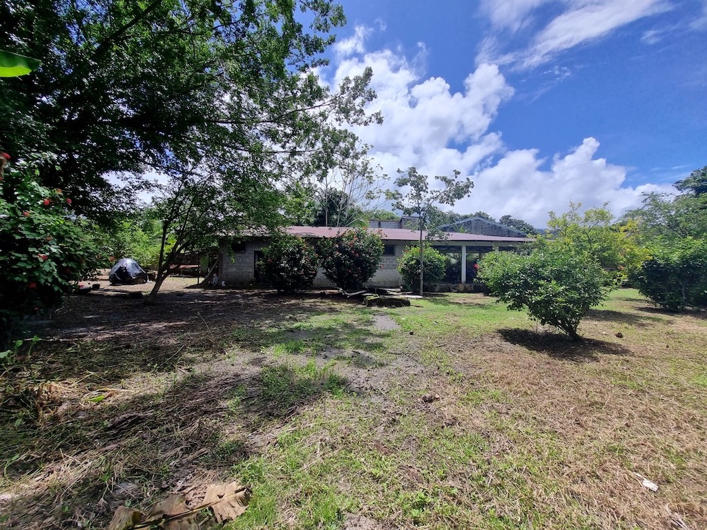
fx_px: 266
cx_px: 354
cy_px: 265
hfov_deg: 106.2
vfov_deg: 89.9
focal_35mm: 13
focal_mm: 1.74
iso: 50
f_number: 2.2
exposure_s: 1/1372
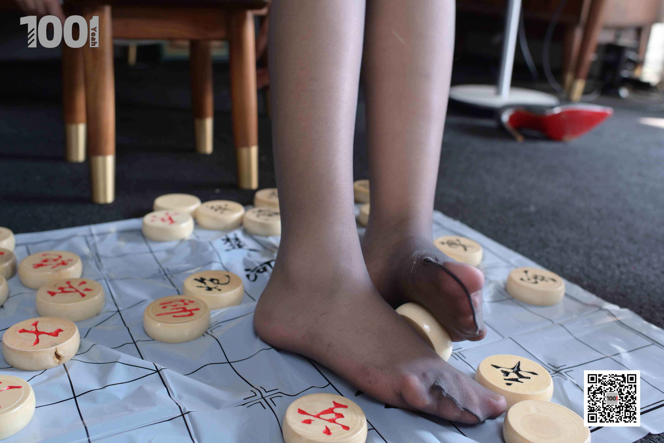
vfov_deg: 37.9
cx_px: 332
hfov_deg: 54.4
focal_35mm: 35
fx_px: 646
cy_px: 222
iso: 800
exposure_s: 1/125
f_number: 5.6
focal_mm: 35
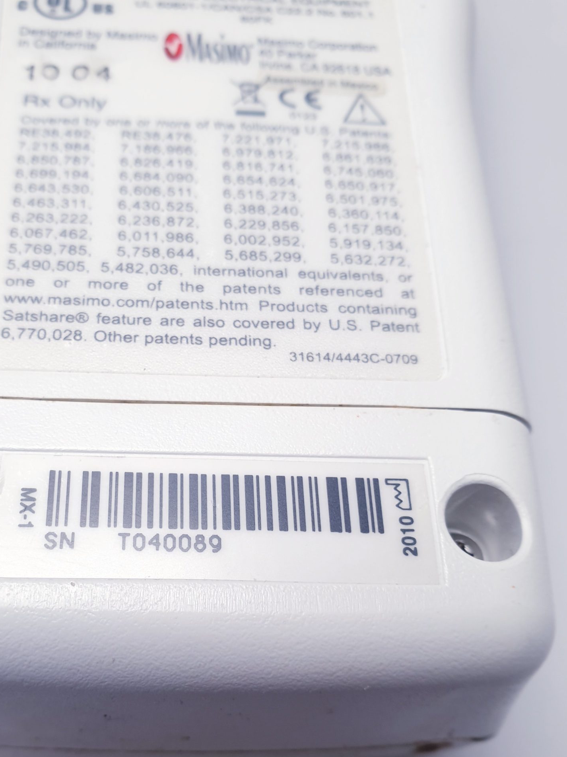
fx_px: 765
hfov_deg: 40.3
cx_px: 195
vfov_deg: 51.9
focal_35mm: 35
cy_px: 484
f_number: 2.4
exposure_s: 1/50
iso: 64
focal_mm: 4.3
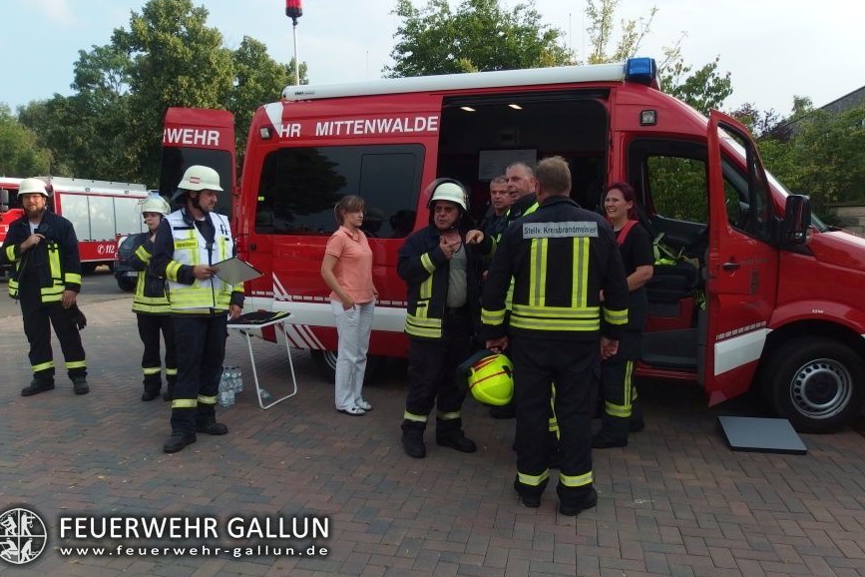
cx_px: 422
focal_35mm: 27
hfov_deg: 67.4
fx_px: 649
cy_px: 281
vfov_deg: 47.9
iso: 100
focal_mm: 4.7
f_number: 3.5
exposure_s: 1/500
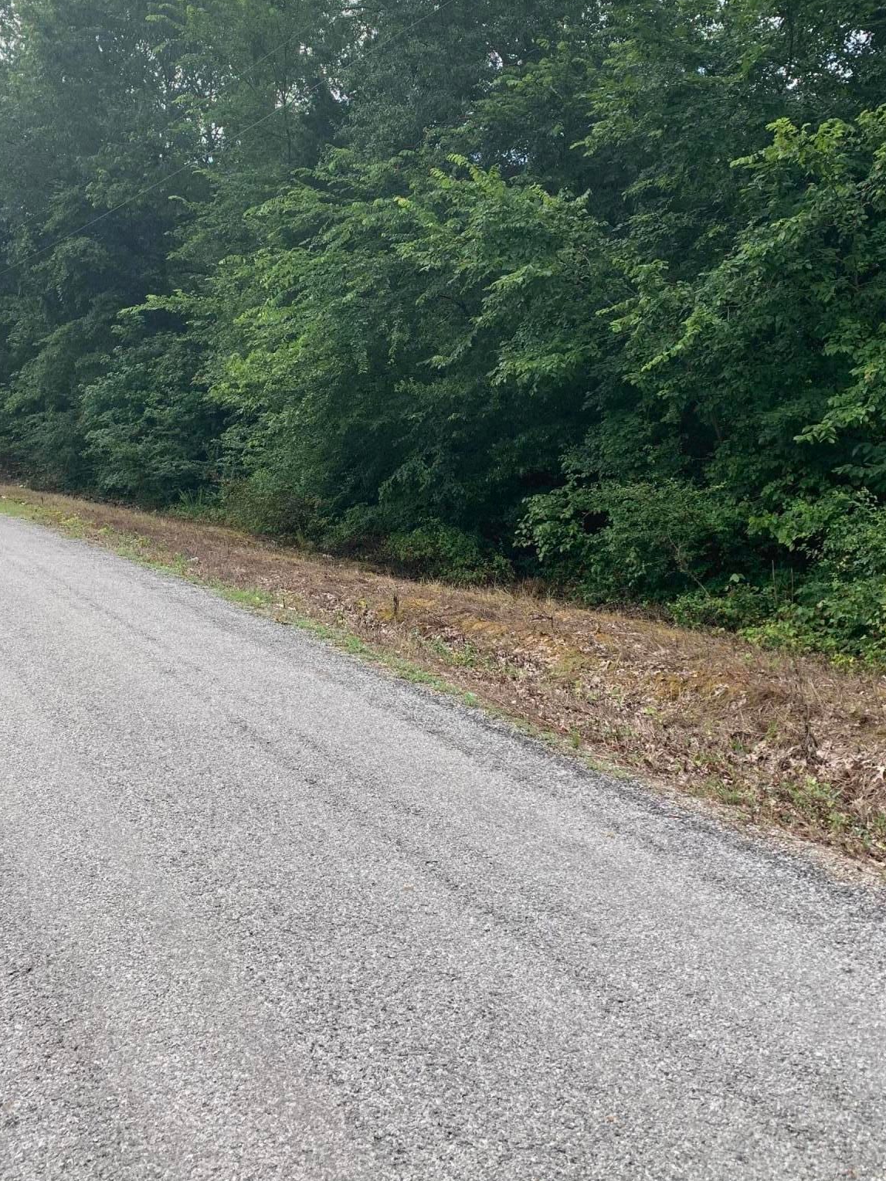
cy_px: 467
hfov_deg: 41.6
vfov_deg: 53.5
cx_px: 365
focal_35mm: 34
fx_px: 1160
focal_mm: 4.25
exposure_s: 1/743
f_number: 1.8
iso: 25
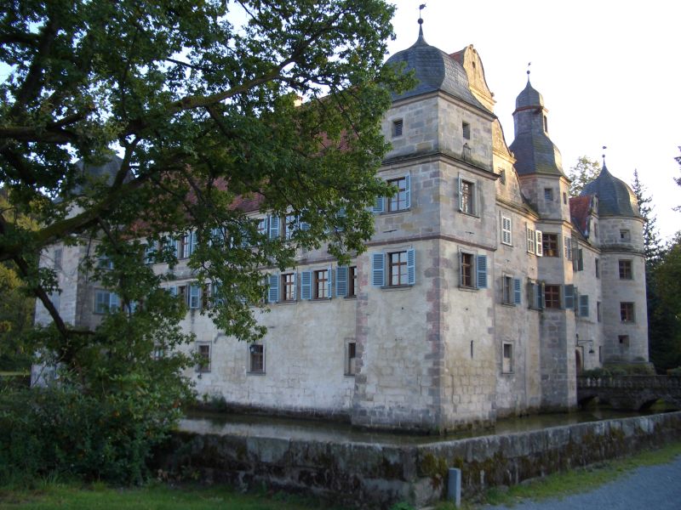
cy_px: 255
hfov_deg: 52.6
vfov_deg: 40.7
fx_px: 689
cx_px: 340
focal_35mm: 35
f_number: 2.6
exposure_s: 1/80
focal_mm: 5.8
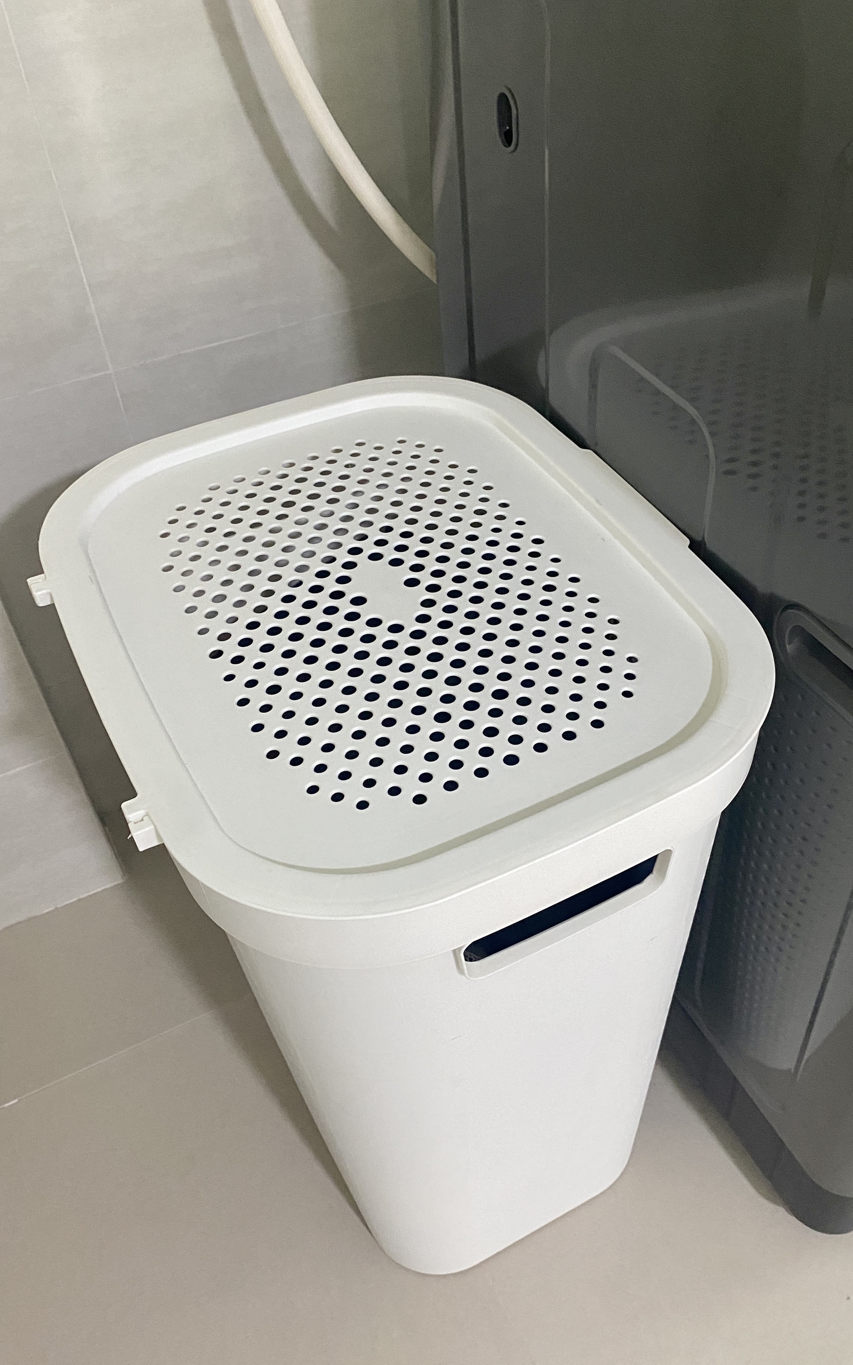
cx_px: 479
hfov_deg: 44.5
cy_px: 693
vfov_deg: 66.5
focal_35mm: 28
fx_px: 1041
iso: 320
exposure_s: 1/60
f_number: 1.8
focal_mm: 4.25
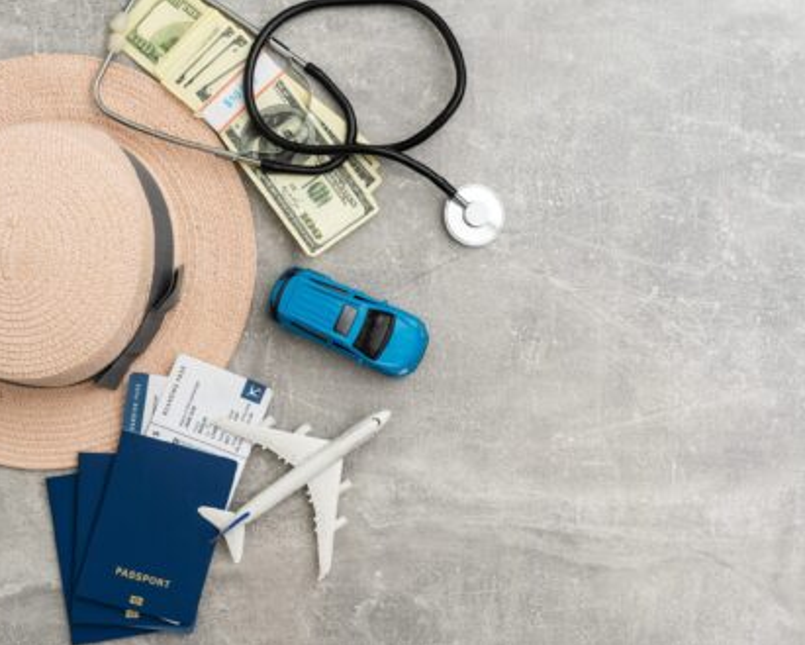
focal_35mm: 57
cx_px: 405
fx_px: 1358
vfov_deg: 26.7
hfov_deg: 33.0
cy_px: 324
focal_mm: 50
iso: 125
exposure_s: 1/100
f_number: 3.5
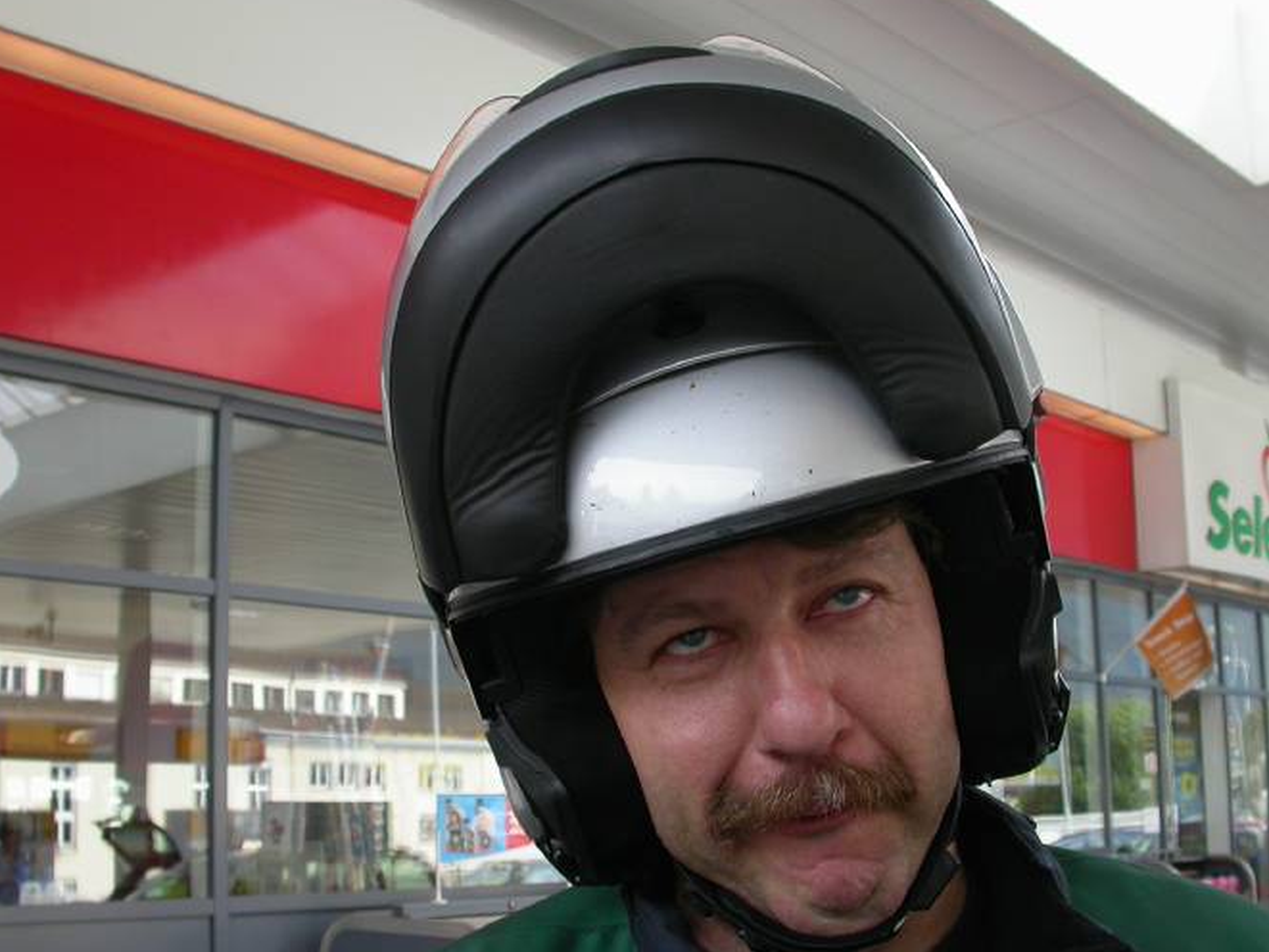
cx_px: 689
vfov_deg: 31.5
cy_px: 549
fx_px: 1687
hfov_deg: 41.2
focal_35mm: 46
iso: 100
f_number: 3.7
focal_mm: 7.85
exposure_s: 1/112
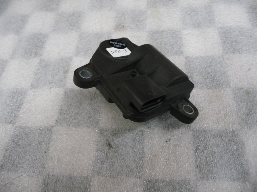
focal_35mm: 28
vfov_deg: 49.7
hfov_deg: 63.4
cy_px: 96
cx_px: 128
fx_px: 208
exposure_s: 1/30
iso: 320
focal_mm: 4.7
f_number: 3.3
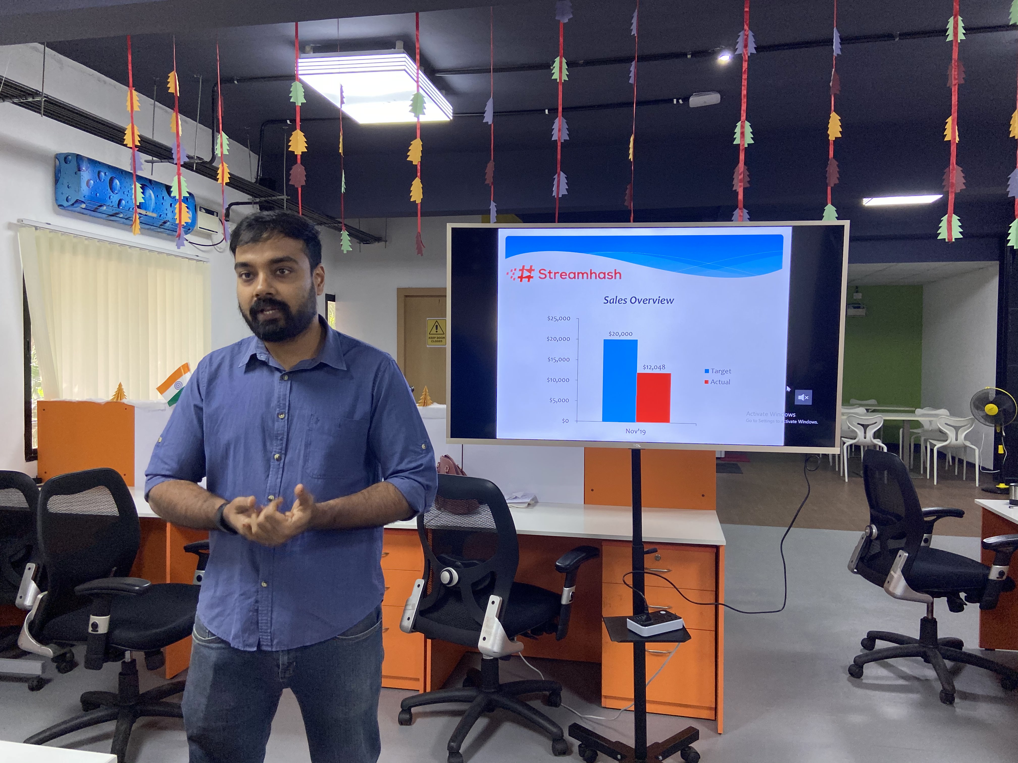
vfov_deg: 53.1
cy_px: 382
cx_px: 509
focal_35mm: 26
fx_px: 765
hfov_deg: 67.3
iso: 125
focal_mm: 4.25
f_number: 1.8
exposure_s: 1/100
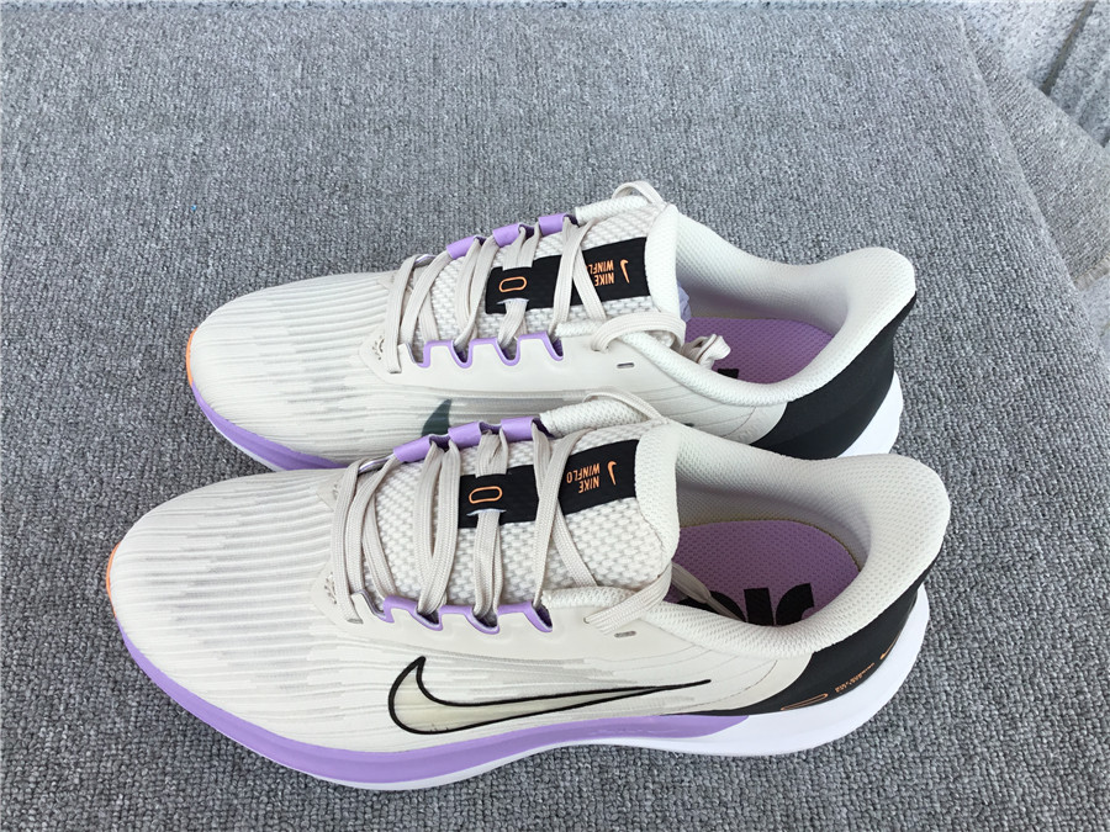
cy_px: 416
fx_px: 994
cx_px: 555
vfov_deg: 45.4
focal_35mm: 31
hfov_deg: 58.4
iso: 25
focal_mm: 3.3
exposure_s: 1/196
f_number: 2.4
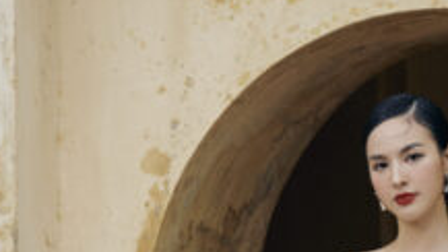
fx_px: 2601
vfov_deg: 5.5
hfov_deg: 9.8
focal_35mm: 219
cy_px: 438
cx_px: 431
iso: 1250
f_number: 3.5
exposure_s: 1/800
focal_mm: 59
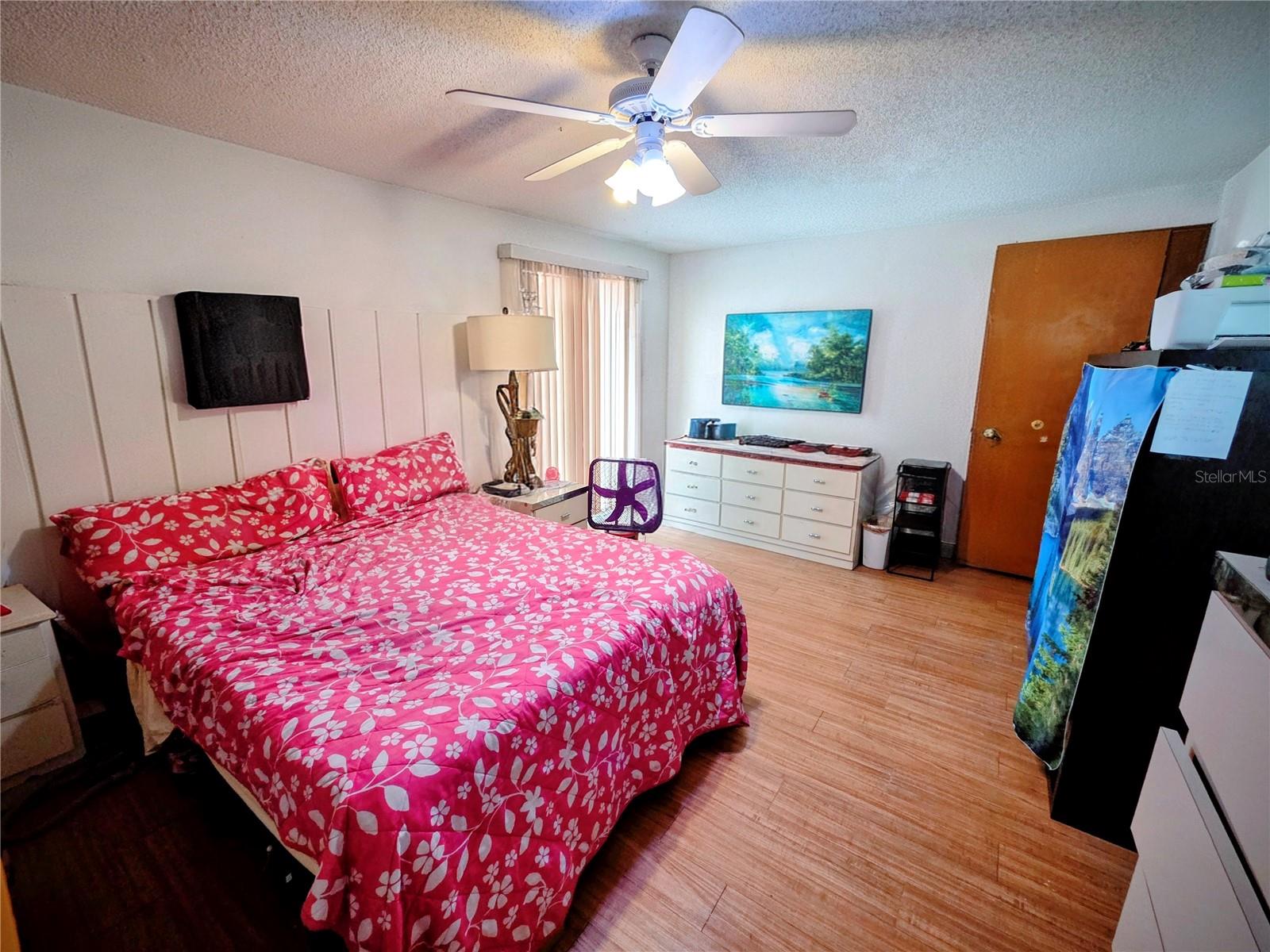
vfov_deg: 89.9
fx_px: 477
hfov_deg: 106.2
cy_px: 476
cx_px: 635
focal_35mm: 13
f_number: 2.2
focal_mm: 2.2
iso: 400
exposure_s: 1/60
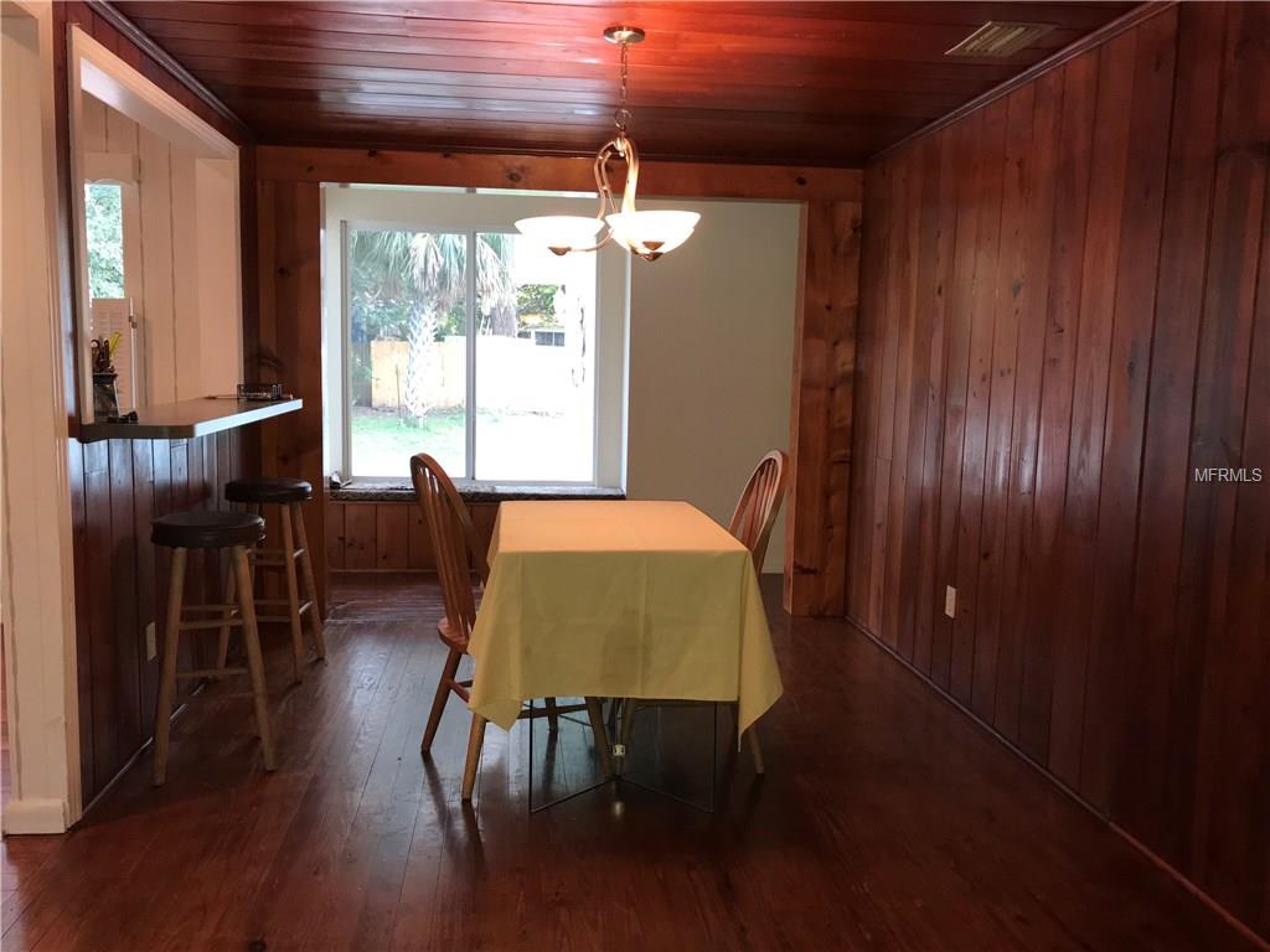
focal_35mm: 28
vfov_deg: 49.7
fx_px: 1027
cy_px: 476
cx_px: 635
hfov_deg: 63.4
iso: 100
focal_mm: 3.99
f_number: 1.8
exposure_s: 1/30
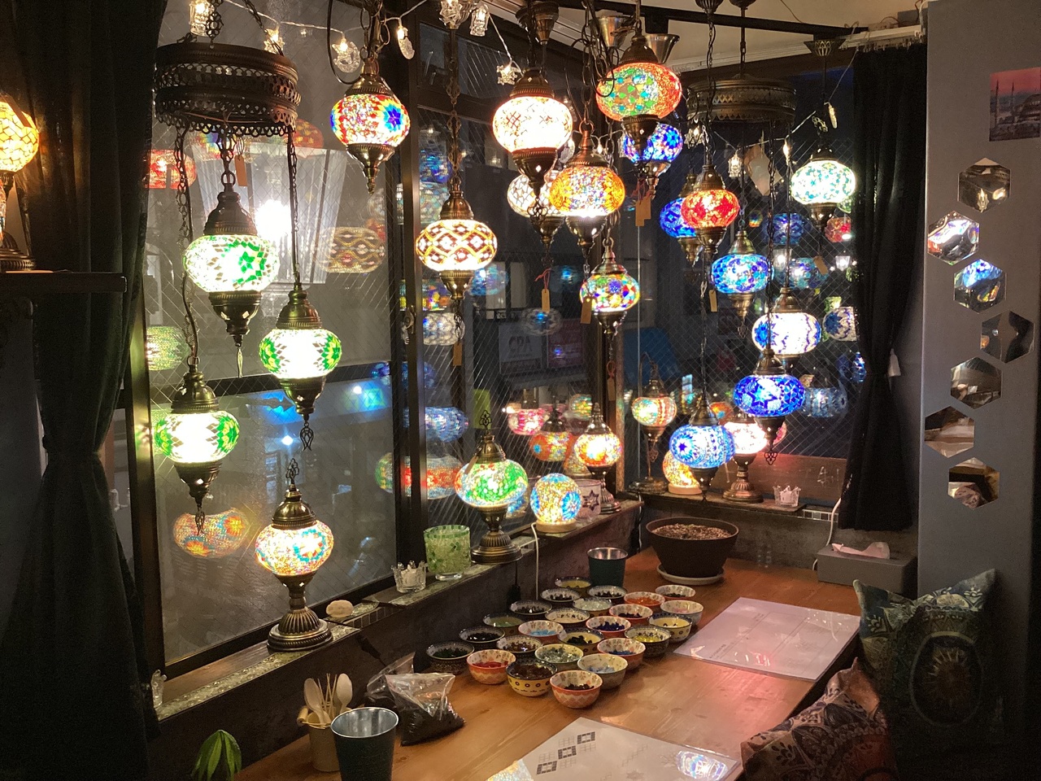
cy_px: 390
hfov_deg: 58.4
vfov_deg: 45.4
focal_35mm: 31
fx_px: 932
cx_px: 520
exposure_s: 1/50
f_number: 2.4
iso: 160
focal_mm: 3.3
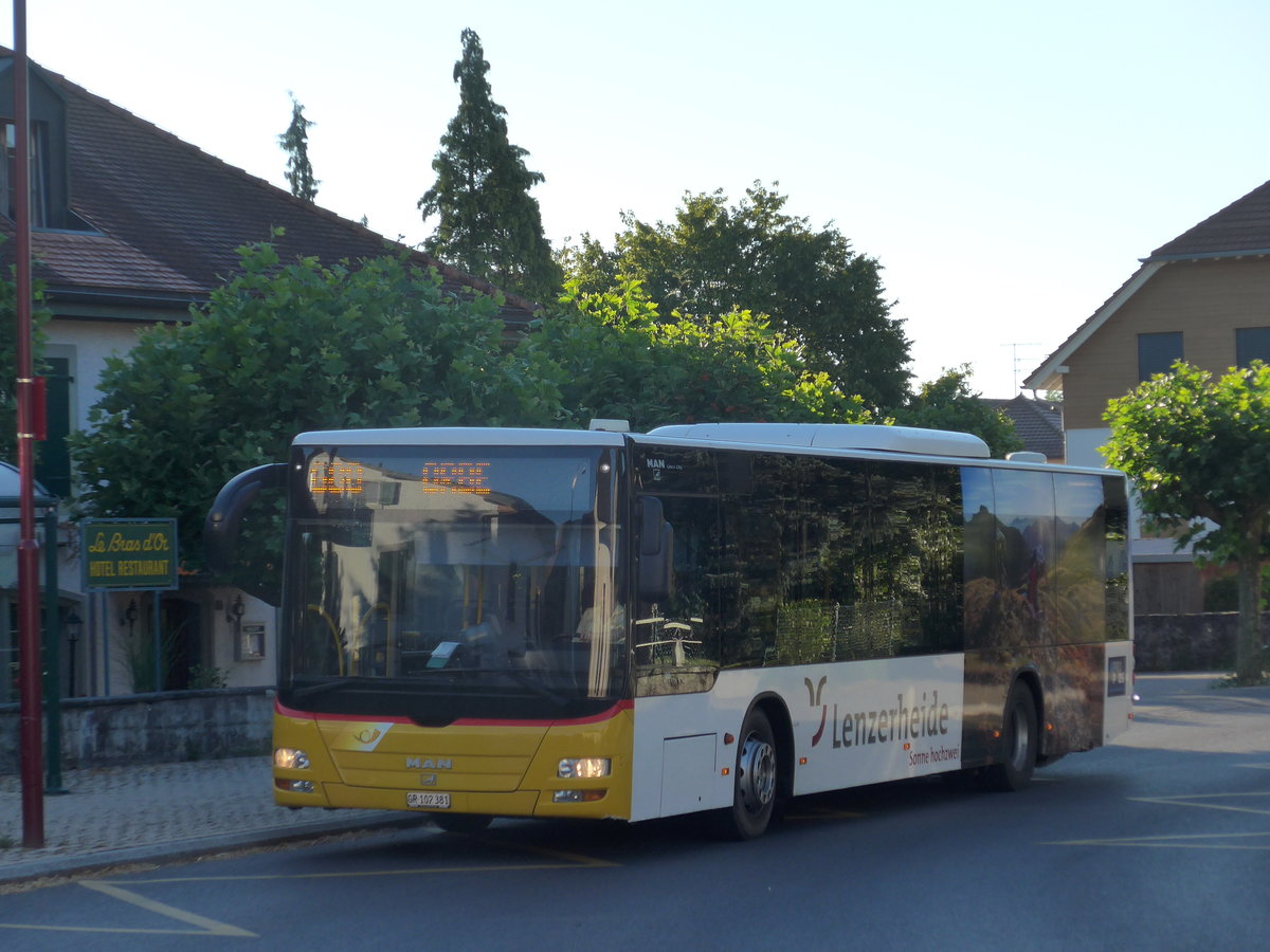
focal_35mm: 110
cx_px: 635
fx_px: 4036
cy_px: 476
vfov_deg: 13.5
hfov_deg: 17.9
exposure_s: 1/250
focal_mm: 21.6
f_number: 4.9
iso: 125
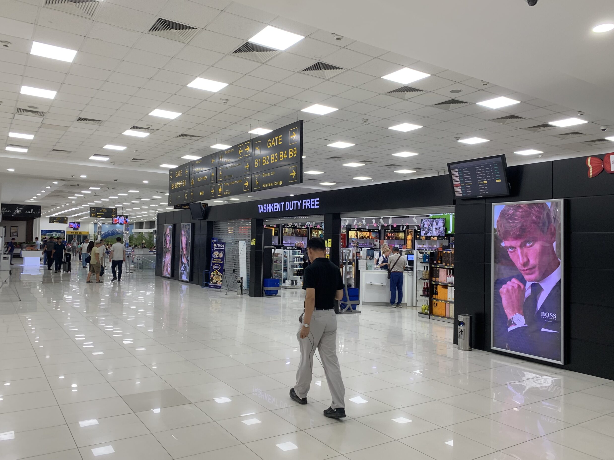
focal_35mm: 27
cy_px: 234
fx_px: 479
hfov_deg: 65.3
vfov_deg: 51.4
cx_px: 306
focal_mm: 4.25
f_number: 1.8
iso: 50
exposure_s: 1/100
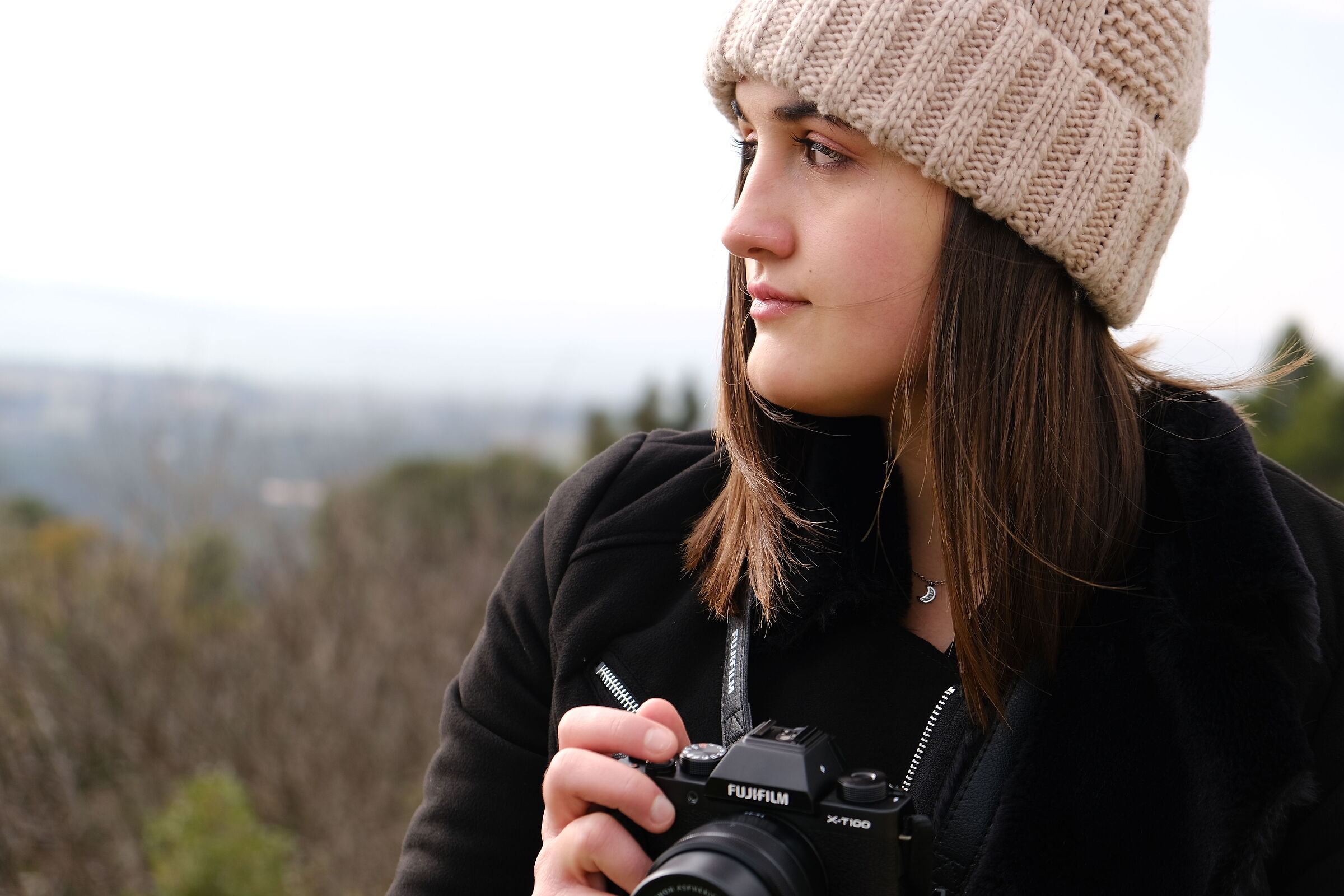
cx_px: 672
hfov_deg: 27.7
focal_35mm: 73
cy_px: 448
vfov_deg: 18.7
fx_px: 2725
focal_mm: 48.4
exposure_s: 1/500
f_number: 4
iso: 160
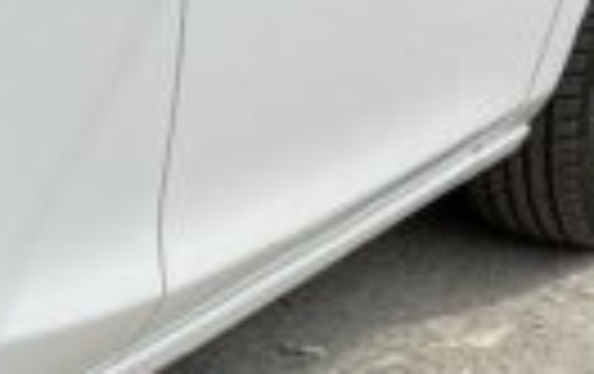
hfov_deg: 11.5
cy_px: 72
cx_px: -495
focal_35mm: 167
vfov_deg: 7.9
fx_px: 2708
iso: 32
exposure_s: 1/1779
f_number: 1.8
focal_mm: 4.25
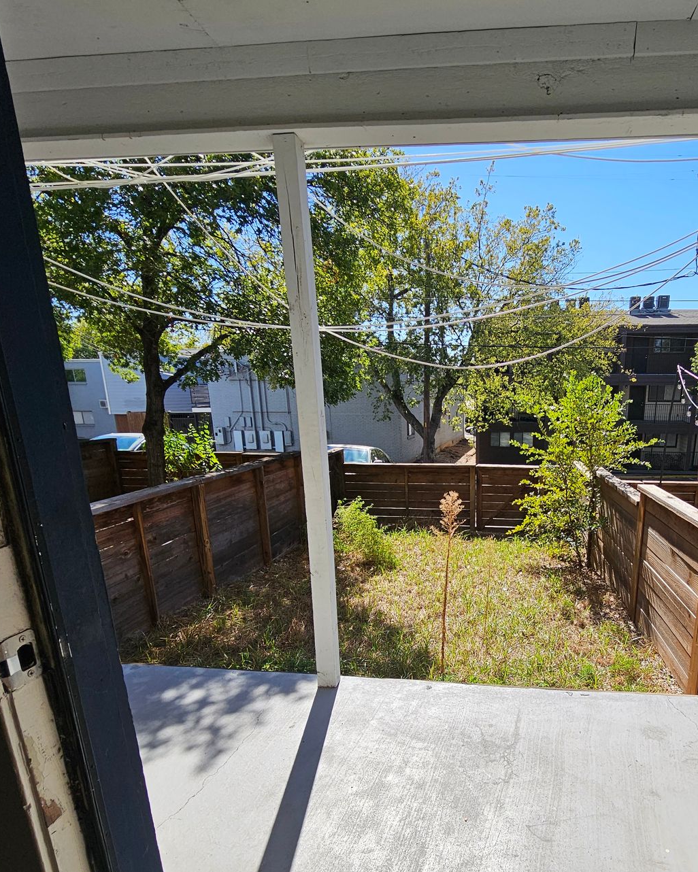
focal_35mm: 19
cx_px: 470
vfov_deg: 81.7
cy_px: 544
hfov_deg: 68.7
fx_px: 491
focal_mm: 2.2
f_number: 2.2
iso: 50
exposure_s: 1/1695
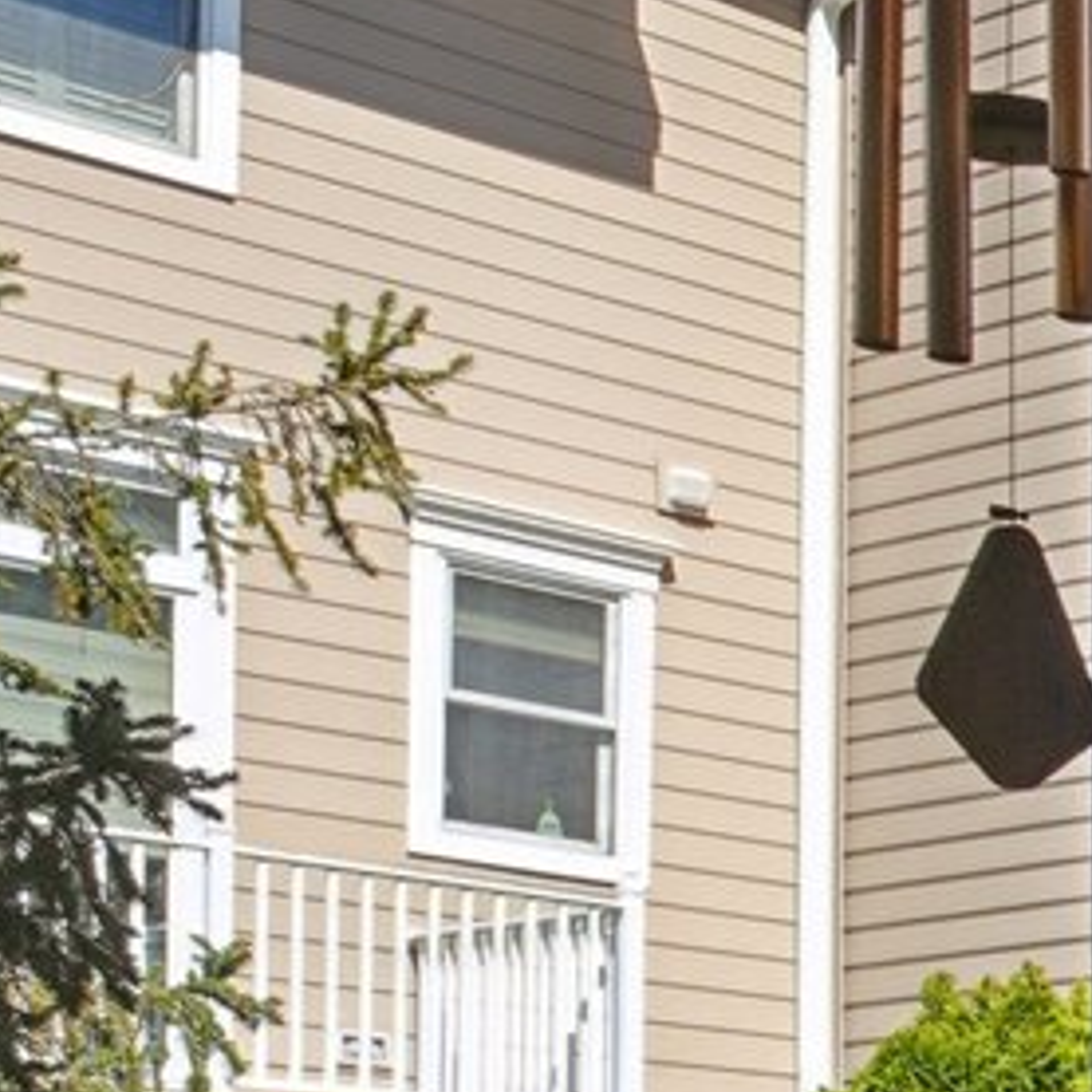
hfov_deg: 11.5
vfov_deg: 17.2
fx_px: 3141
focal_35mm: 88
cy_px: 1764
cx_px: 3248
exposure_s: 1/50
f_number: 9
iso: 100
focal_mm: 14
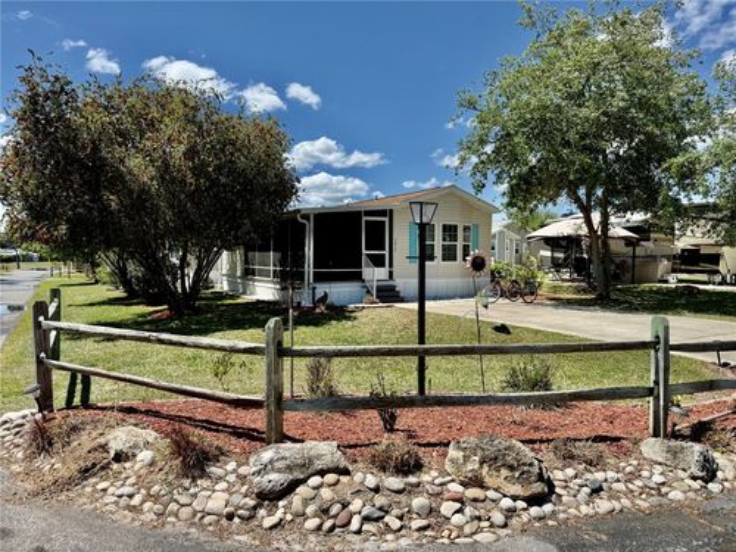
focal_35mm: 24
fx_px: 510
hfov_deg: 71.6
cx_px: 368
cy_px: 276
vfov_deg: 56.8
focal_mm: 6.76
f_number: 1.78
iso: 80
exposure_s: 1/4167
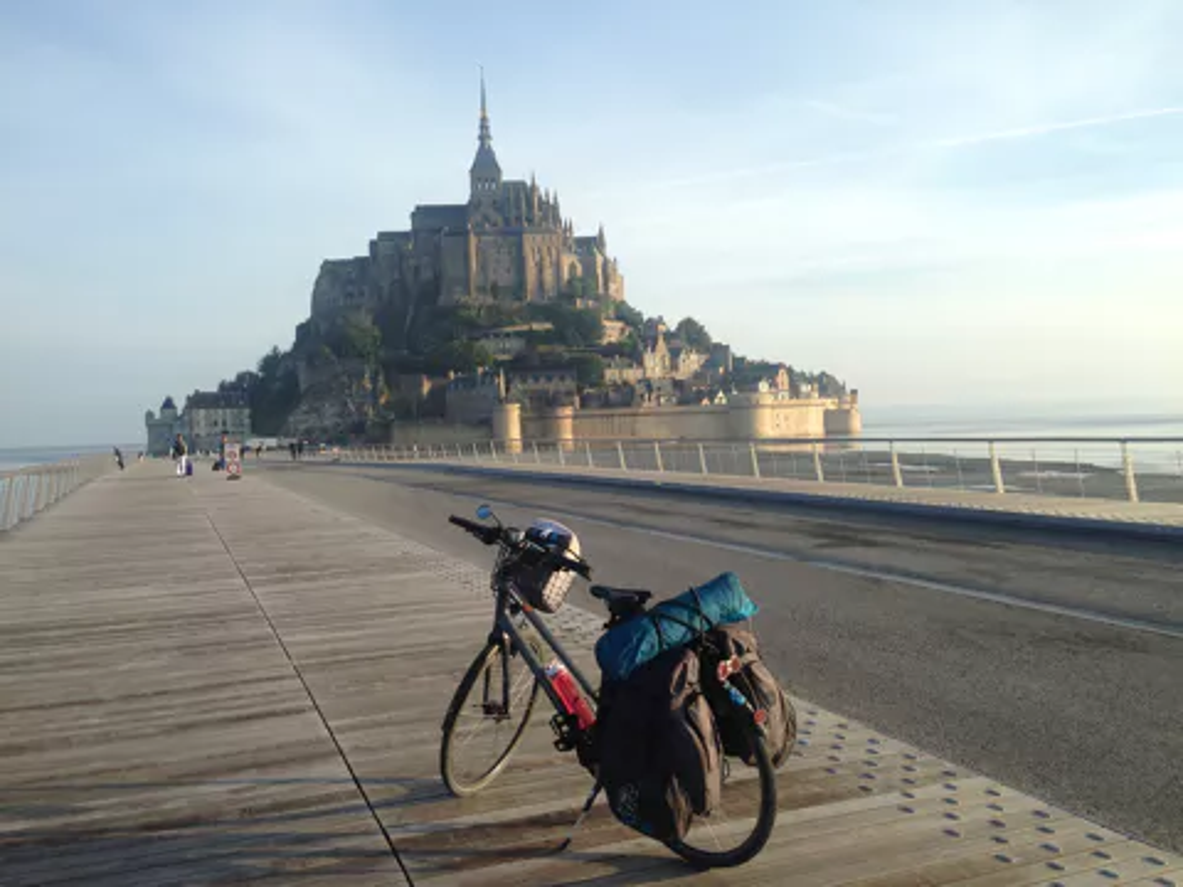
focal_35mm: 33
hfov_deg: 55.4
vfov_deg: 42.9
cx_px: 592
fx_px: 1128
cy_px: 444
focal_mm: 4.12
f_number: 2.4
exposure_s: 1/661
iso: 50
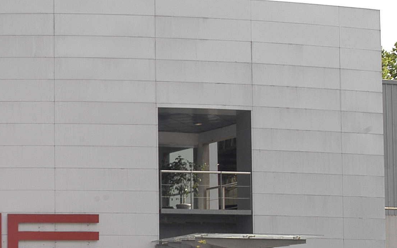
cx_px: -95
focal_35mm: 125
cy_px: 208
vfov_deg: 10.4
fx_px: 1352
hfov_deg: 16.0
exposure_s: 1/1000
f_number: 11
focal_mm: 30
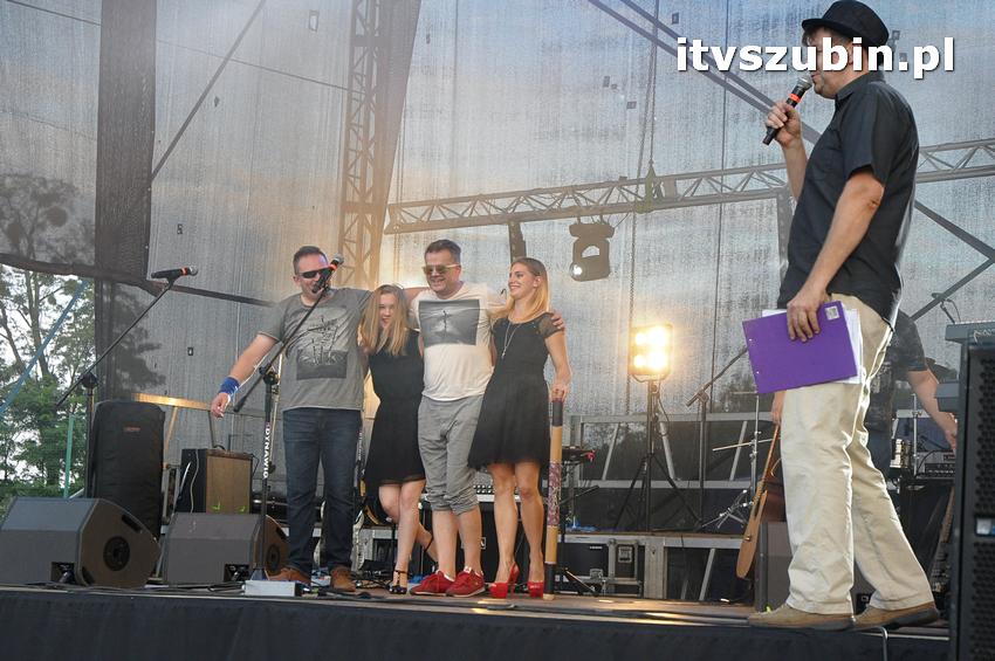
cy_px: 330
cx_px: 498
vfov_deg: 18.1
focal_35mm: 75
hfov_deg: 27.0
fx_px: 2071
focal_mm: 50
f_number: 8
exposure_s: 1/250
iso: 1250
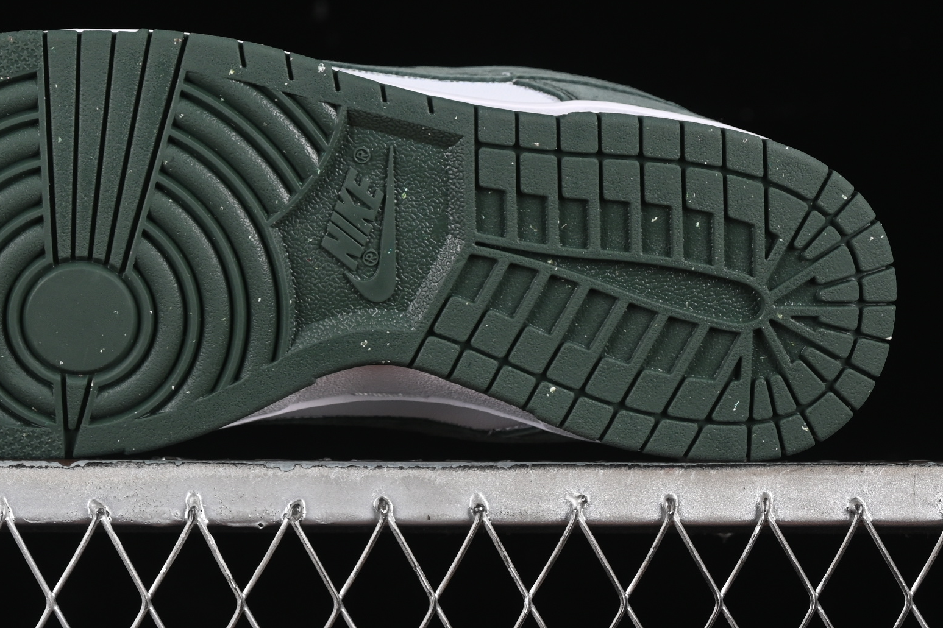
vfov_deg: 10.1
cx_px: 296
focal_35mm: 135
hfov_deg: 15.2
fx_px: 3536
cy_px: 111
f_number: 7.1
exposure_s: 1/60
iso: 160
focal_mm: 50
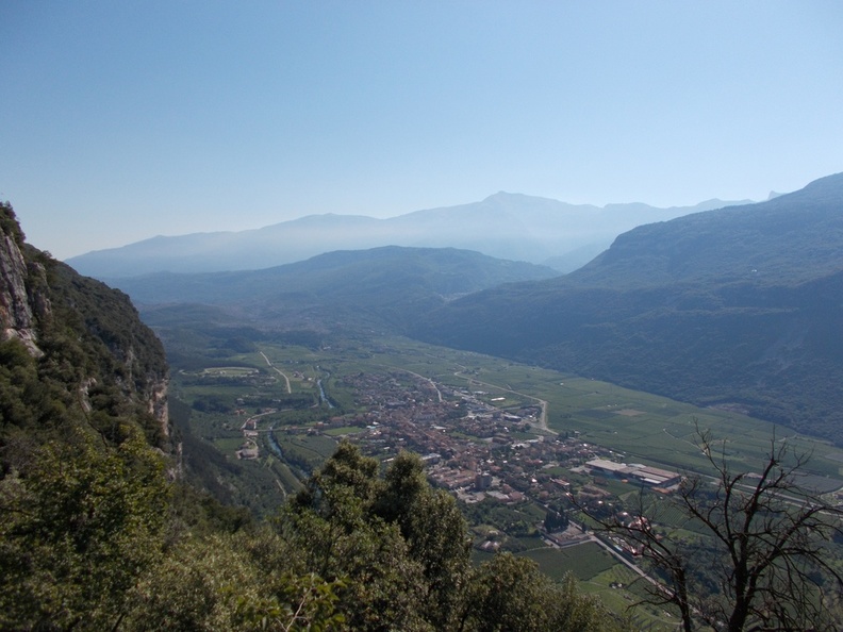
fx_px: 633
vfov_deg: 53.1
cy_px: 316
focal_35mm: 26
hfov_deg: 67.3
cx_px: 422
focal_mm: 4.6
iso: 80
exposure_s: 1/250
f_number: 8
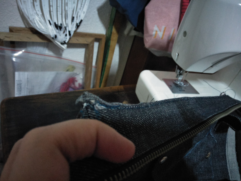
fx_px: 139
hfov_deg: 81.7
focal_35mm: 20
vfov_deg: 66.0
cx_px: 120
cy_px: 90
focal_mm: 3.46
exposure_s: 1/14
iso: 920
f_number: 2.2
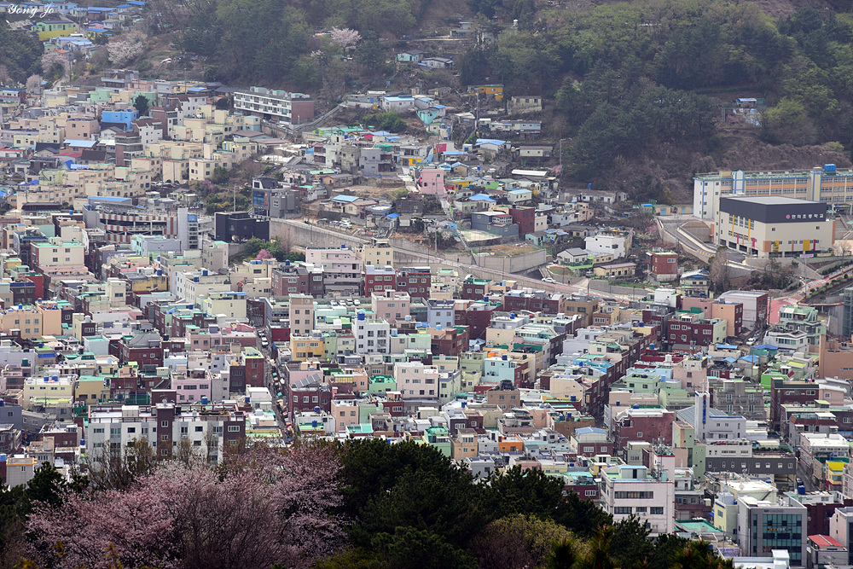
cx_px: 426
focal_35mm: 120
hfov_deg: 17.1
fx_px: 2844
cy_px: 284
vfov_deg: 11.4
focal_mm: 120
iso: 100
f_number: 8
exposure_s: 1/200
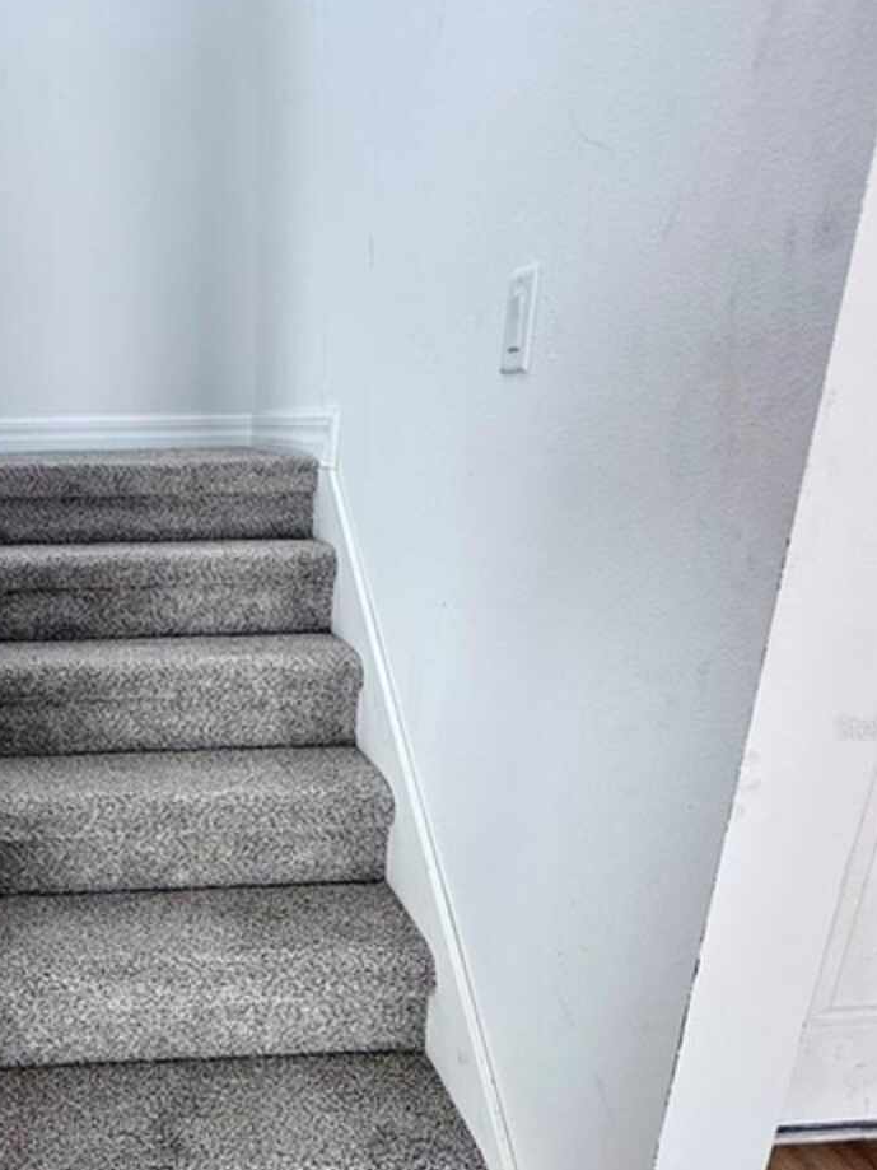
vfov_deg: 66.4
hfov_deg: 49.3
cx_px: 150
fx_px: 878
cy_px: 727
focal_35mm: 26
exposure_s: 1/99
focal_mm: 2.22
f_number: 2.2
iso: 125
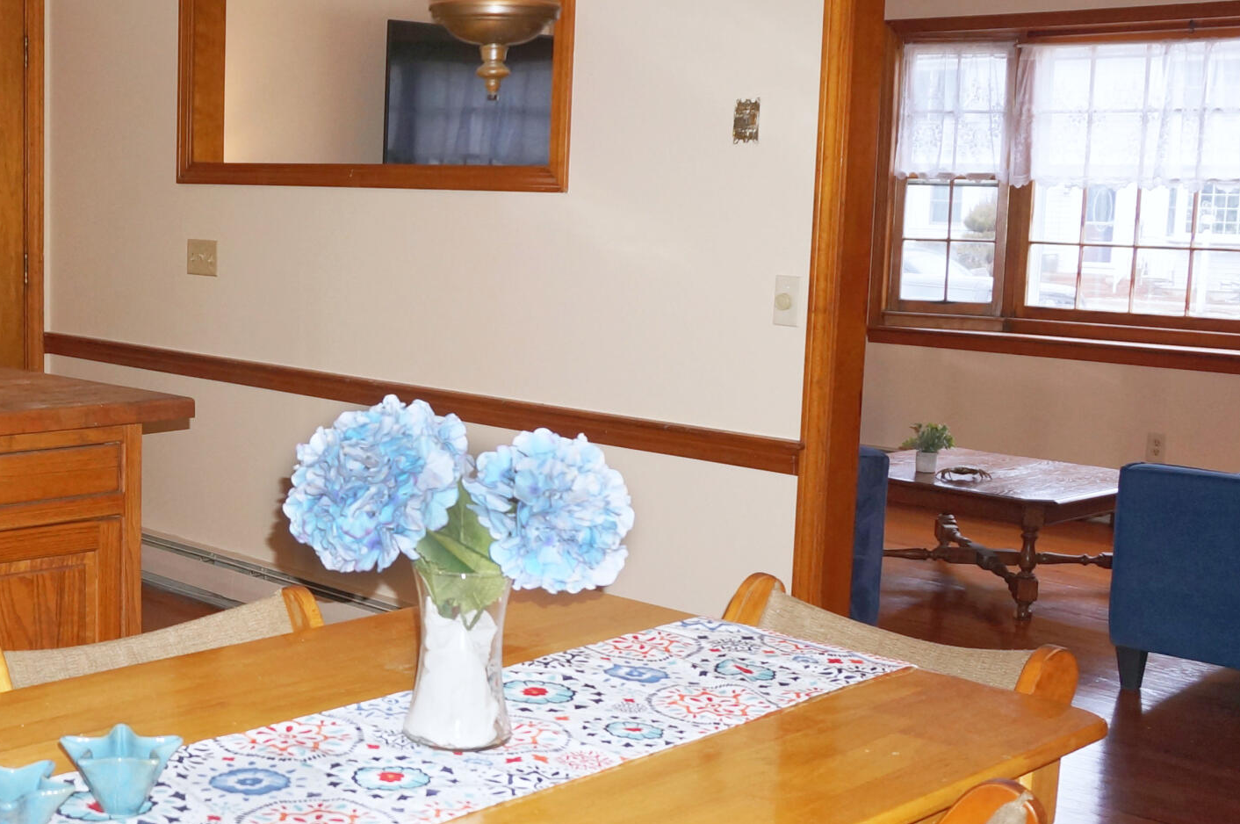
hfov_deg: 37.8
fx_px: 1755
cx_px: 280
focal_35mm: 51
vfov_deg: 26.4
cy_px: 433
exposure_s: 1/60
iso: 400
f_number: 3.5
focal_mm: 16
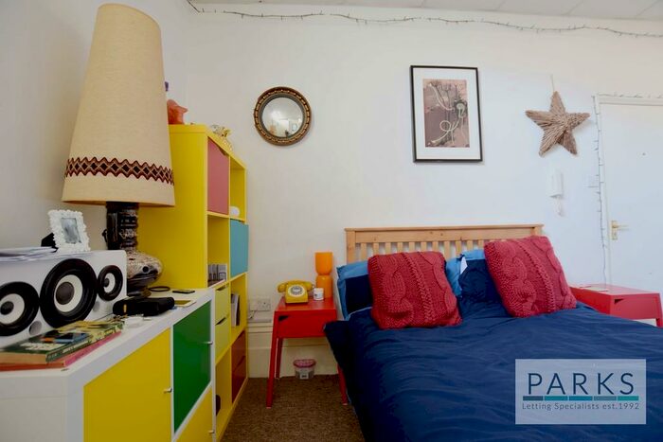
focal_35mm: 15
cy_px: 221
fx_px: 276
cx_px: 332
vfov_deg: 77.4
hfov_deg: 100.4
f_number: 4.5
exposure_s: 1/2.5
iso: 100
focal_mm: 10
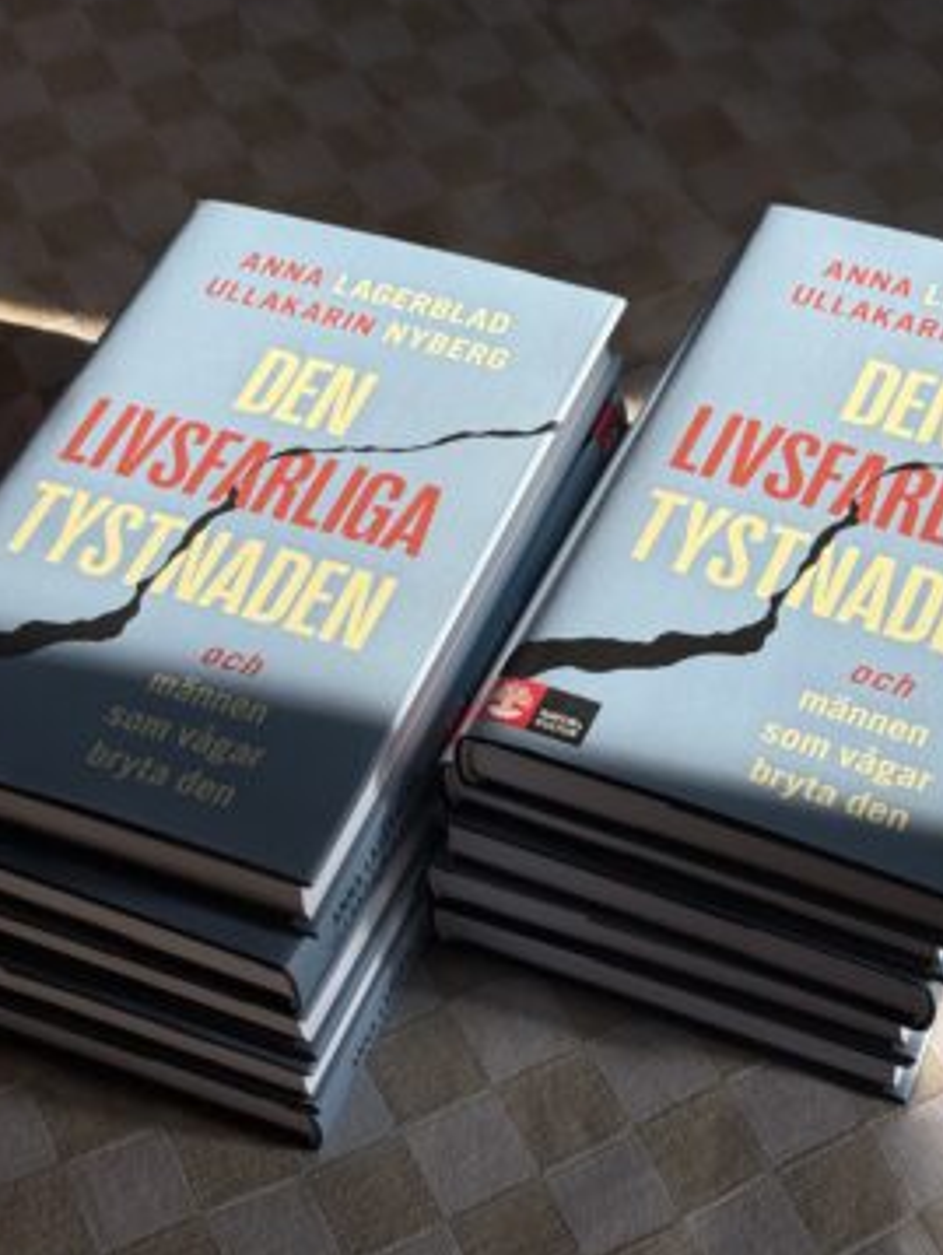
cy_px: 596
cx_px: 503
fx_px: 2431
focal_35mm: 67
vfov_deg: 28.9
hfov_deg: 22.0
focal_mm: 6.76
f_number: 1.78
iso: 80
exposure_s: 1/499
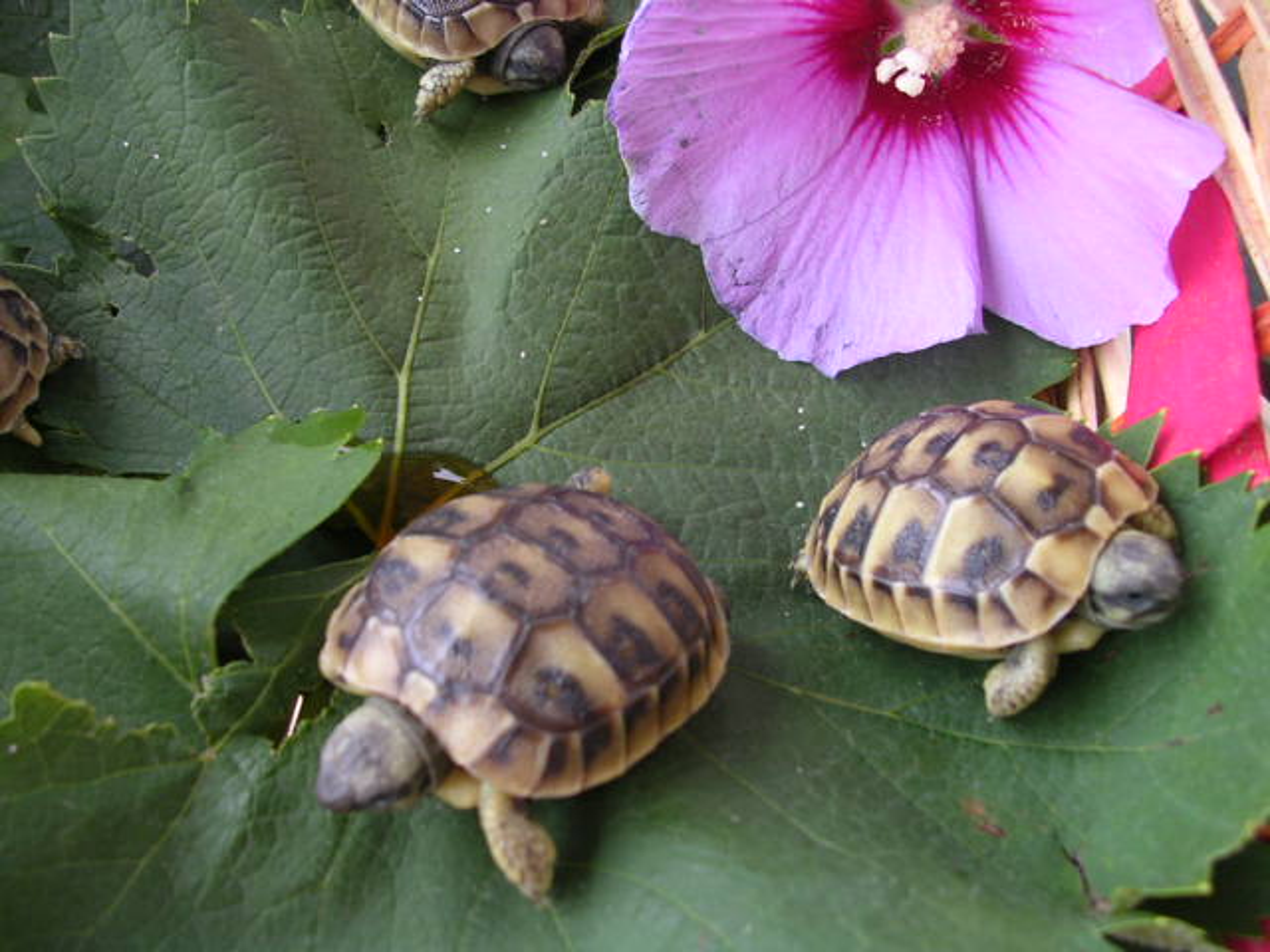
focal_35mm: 38
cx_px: 635
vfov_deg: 37.7
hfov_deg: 49.0
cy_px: 476
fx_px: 1394
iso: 100
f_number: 2.8
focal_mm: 5.8
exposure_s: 1/84.5
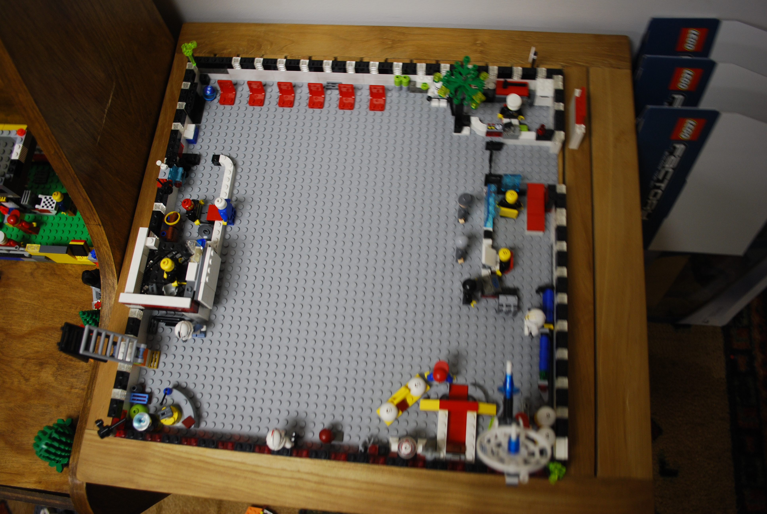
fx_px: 576
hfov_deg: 67.3
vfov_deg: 48.0
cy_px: 257
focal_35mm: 27
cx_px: 384
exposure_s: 1/30
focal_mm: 18
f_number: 3.5
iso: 250
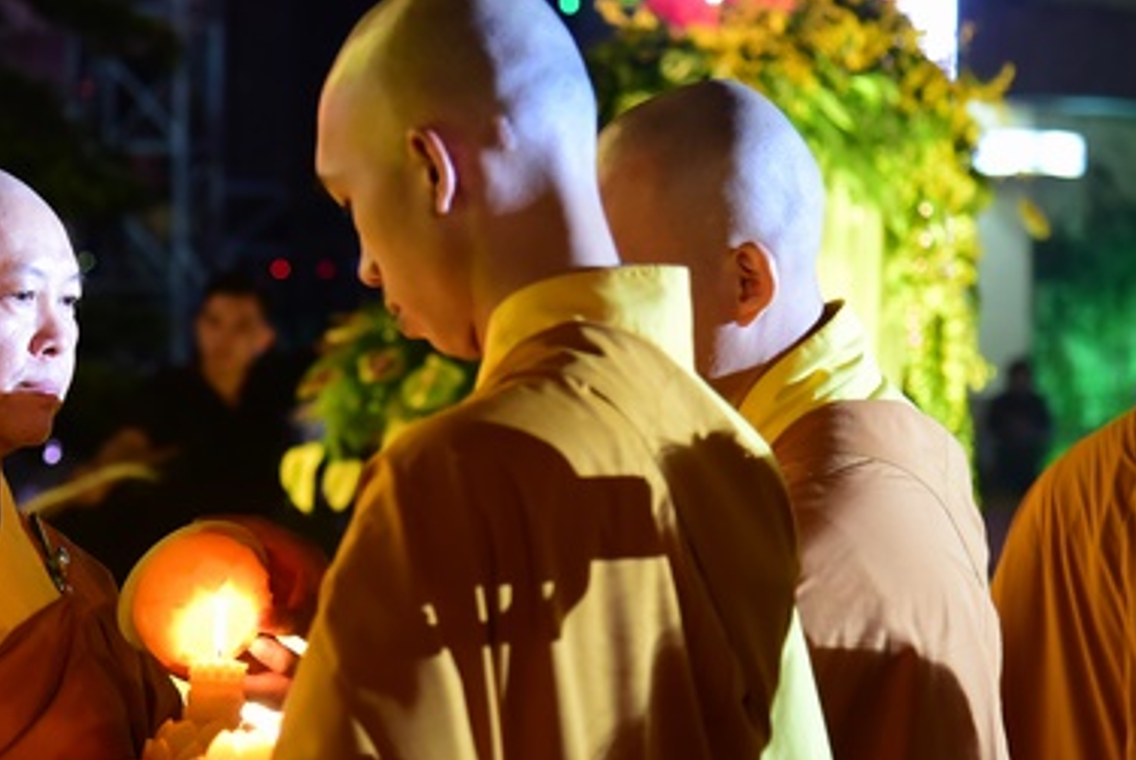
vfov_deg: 9.7
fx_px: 4486
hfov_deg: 14.4
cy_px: 403
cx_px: 242
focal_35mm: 142
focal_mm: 82
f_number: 4
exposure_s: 1/30
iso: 2500
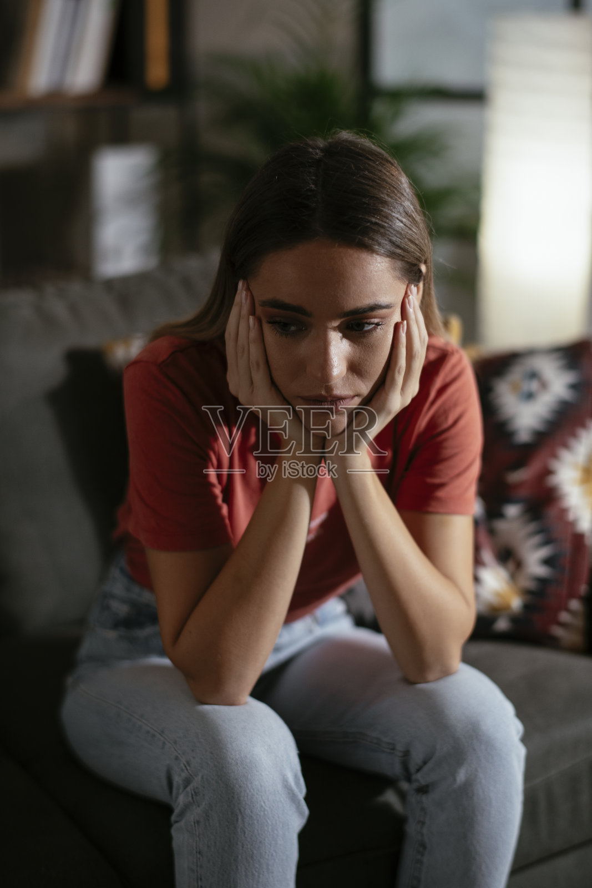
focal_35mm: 58
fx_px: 1430
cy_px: 444
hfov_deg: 23.4
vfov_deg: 34.5
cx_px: 296
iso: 320
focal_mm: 58
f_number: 2
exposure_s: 1/200
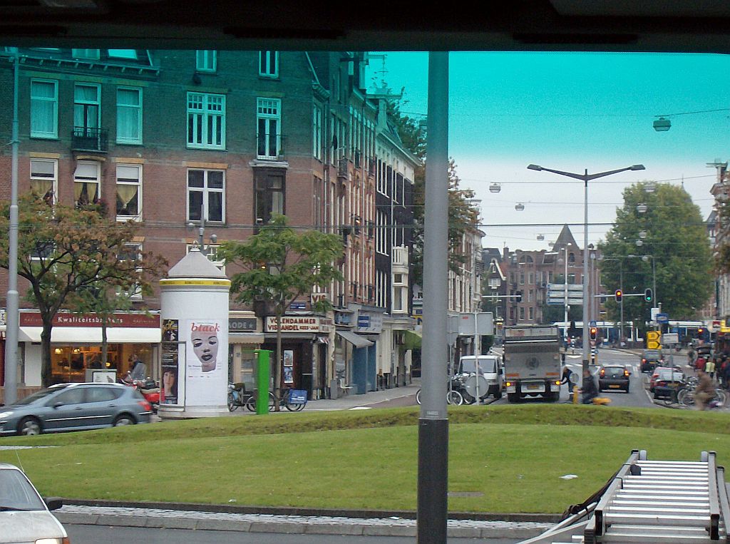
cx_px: 365
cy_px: 272
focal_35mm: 108
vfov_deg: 13.7
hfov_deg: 18.3
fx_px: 2272
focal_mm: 18
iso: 200
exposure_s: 1/50.9
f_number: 4.8
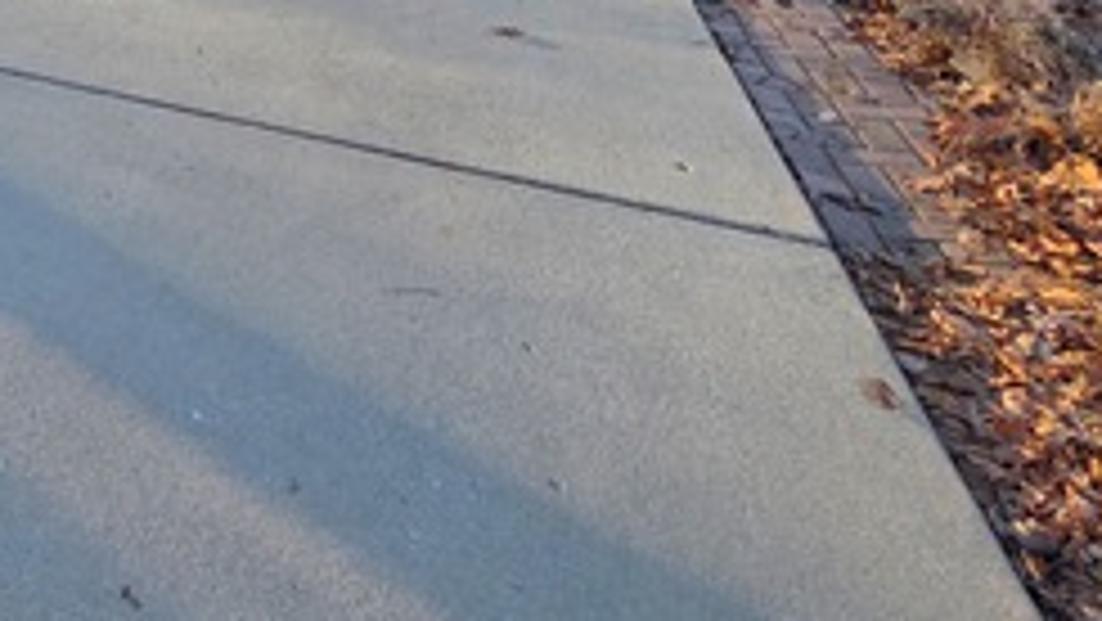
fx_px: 1082
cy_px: -351
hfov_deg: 40.8
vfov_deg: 24.0
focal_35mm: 37
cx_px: -166
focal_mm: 2.2
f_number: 2.2
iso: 50
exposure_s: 1/507
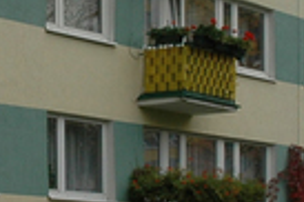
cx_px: 11
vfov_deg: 8.6
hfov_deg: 12.9
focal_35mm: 158
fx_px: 1333
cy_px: -1
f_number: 8
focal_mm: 18
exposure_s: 1/250
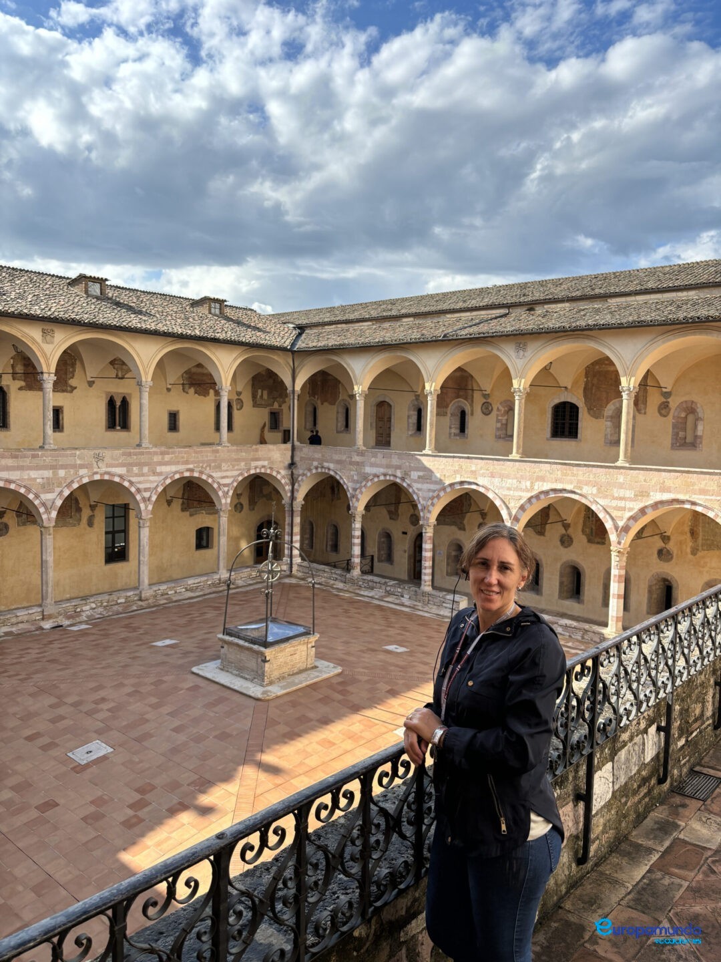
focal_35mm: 26
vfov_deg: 67.3
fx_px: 722
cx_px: 360
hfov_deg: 53.1
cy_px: 481
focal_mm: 5.96
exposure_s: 1/2062
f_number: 1.6
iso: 50
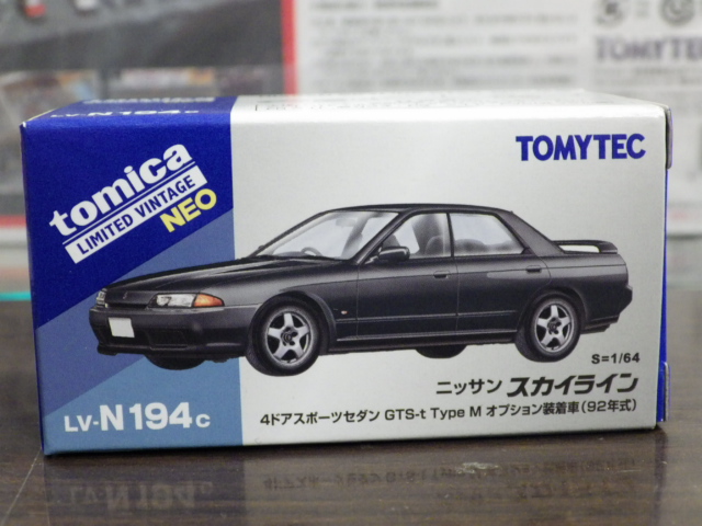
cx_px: 351
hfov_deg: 32.7
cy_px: 263
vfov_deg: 24.8
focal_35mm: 59
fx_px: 1196
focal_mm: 10.7
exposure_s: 1/25
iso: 1000
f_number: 4
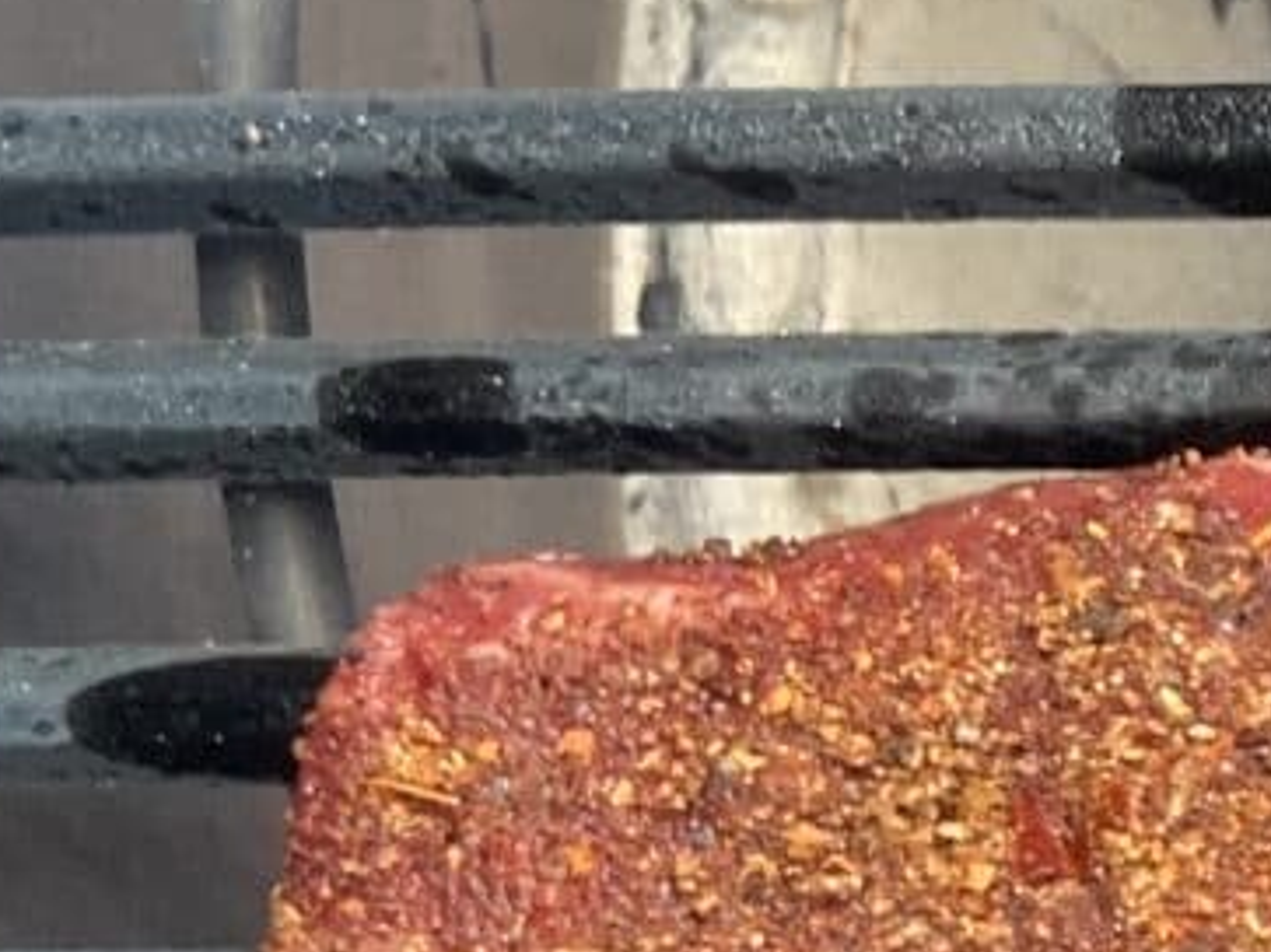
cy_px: 894
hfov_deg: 11.6
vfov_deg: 10.4
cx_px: 2966
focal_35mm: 142
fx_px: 5212
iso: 125
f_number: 1.8
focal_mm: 4.25
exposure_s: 1/122
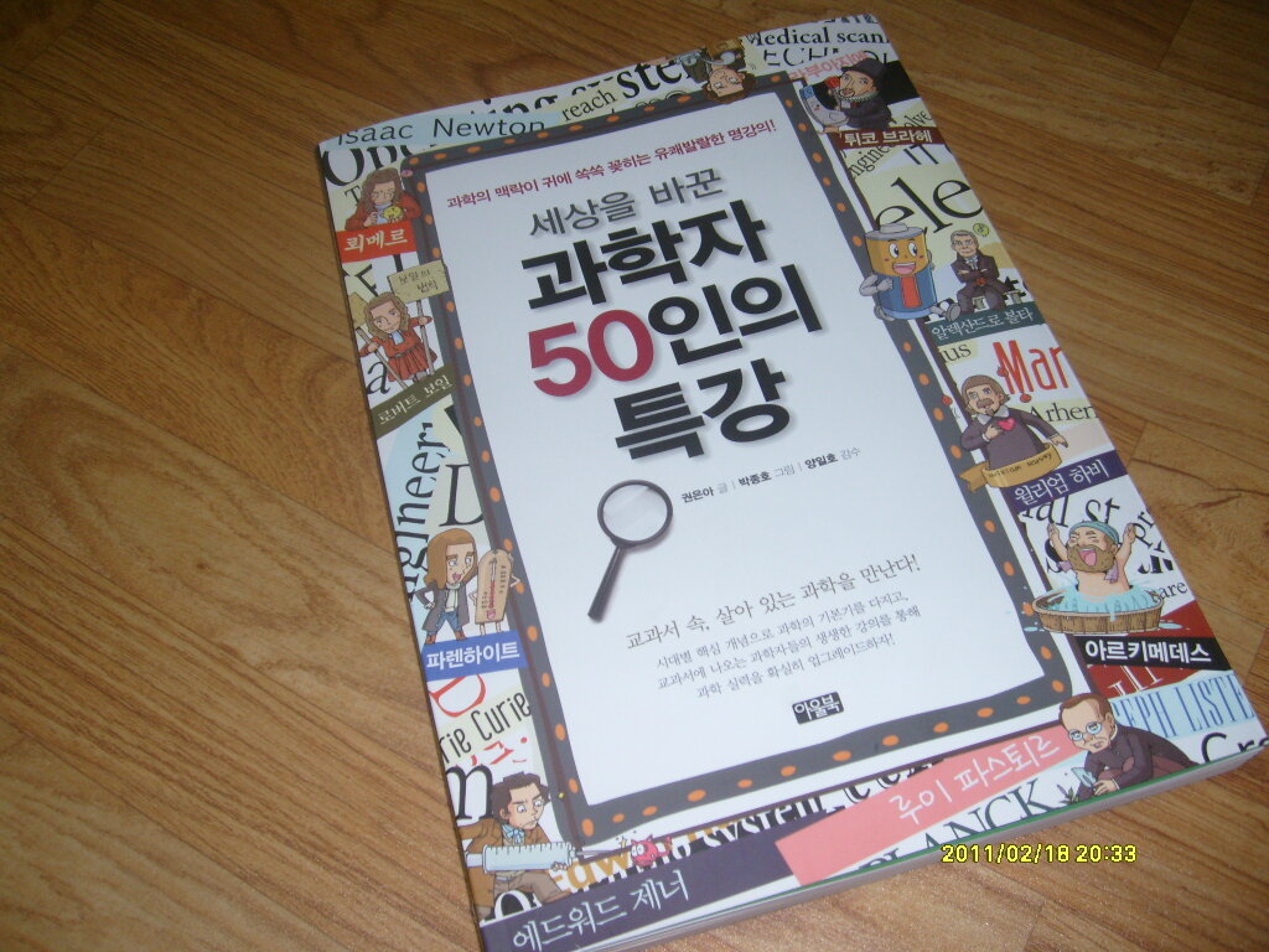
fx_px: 1283
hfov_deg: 52.6
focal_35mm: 35
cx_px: 634
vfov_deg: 40.7
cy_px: 476
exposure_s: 1/45
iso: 100
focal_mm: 5.8
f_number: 2.8
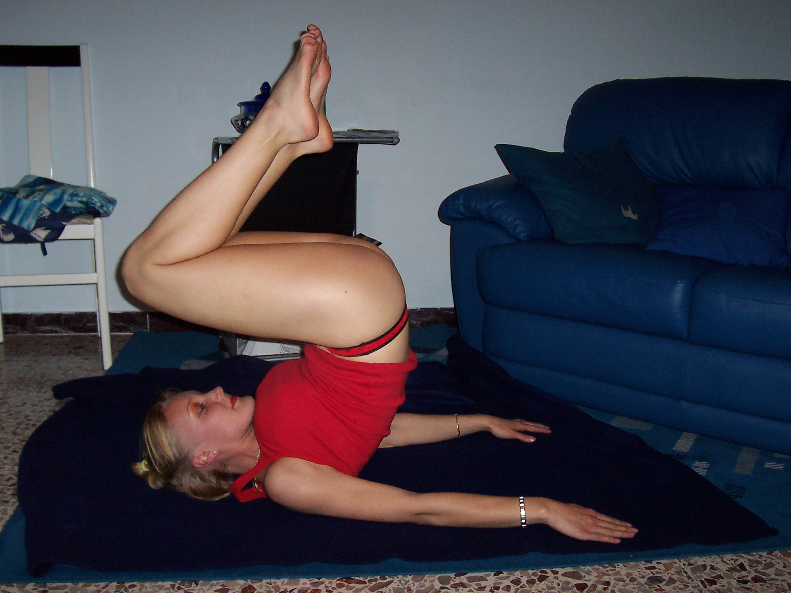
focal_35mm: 37
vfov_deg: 38.7
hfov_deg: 50.1
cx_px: 396
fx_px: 845
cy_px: 296
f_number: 2.8
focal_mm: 5.6
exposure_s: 1/60
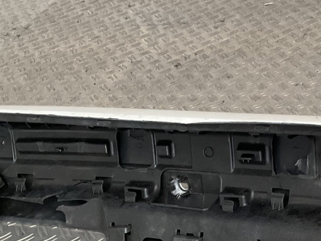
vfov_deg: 19.2
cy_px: 258
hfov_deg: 24.8
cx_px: 339
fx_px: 686
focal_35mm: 74
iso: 125
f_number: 1.8
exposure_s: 1/50
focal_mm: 3
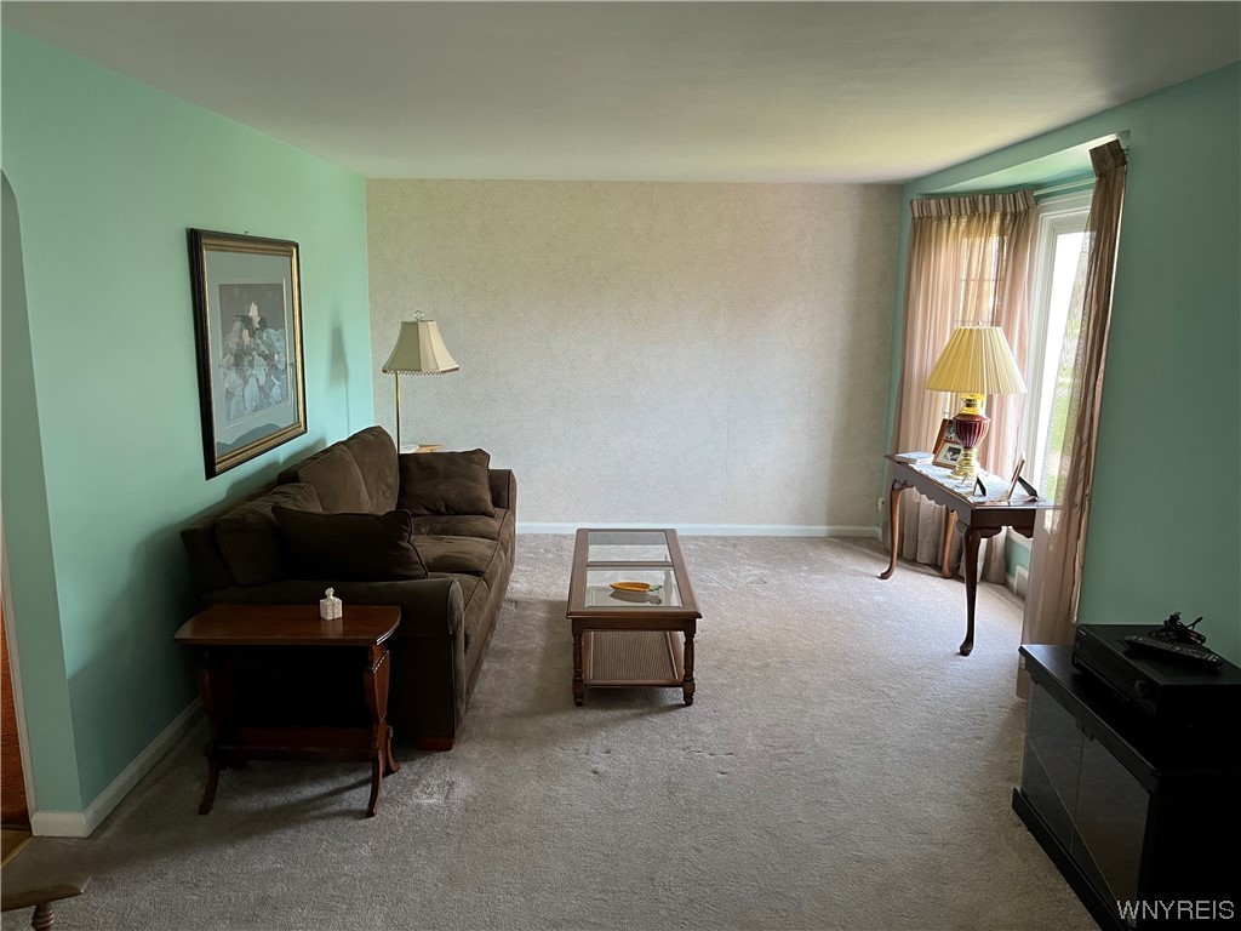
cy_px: 466
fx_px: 932
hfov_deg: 67.3
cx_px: 620
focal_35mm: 26
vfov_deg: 53.1
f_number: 1.6
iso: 125
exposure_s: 1/93
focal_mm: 5.1
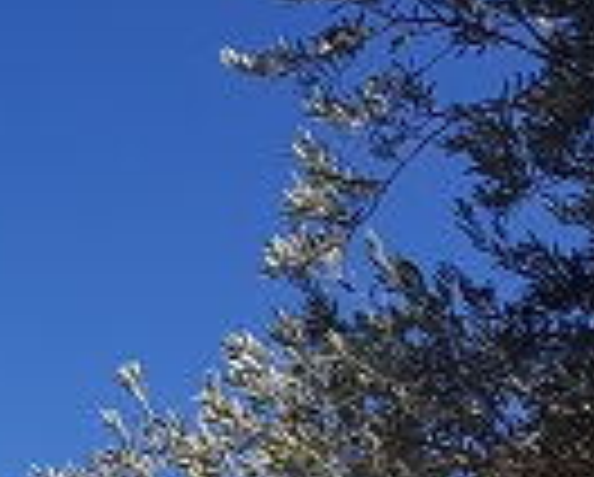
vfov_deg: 12.8
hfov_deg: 14.0
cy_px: 652
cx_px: -578
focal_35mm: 116
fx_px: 2042
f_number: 1.7
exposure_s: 1/2040
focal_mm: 4.3
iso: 40
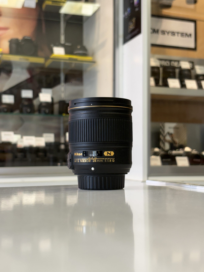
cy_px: 136
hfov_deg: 28.0
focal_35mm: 52
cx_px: 102
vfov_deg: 36.8
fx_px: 409
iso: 50
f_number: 1.6
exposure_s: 1/100
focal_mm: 5.96
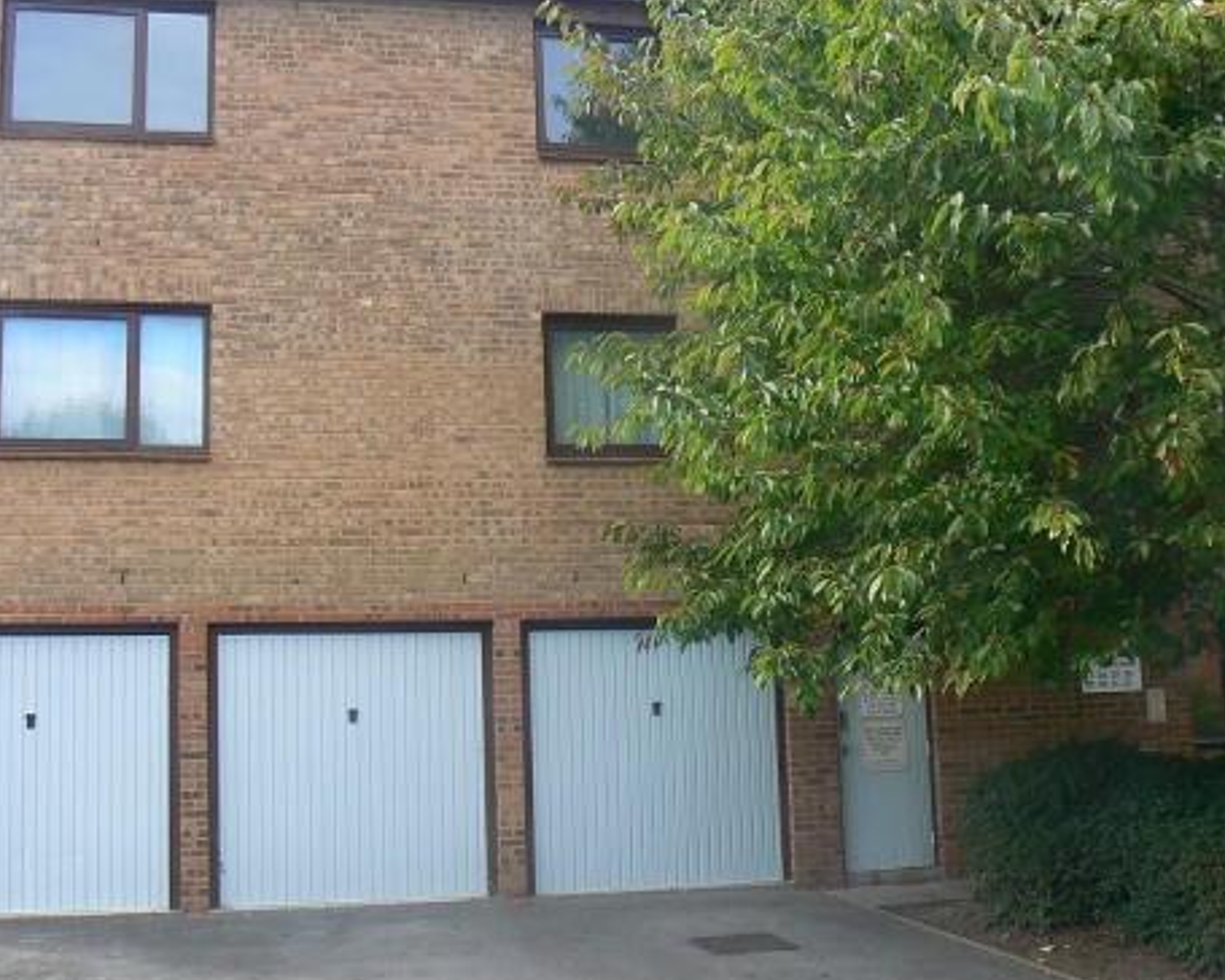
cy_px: 402
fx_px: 1631
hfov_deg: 41.0
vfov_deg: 33.4
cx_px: 502
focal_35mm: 45
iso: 80
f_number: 5.6
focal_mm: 6
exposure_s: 1/100
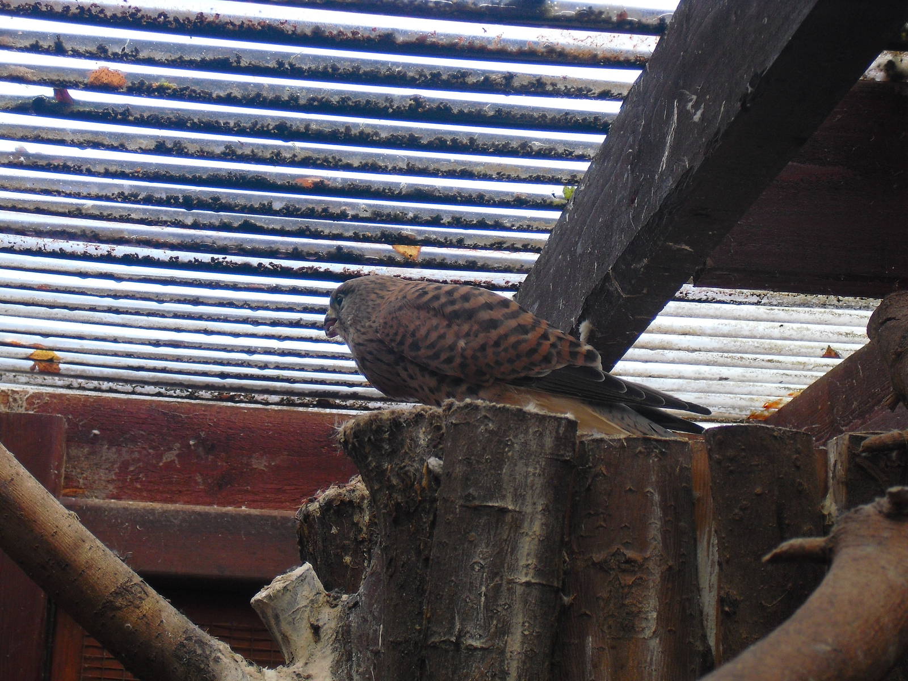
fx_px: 2335
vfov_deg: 16.6
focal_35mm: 89
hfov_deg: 22.0
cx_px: 454
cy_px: 340
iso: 200
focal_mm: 15.7
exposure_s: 1/100
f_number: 5.1
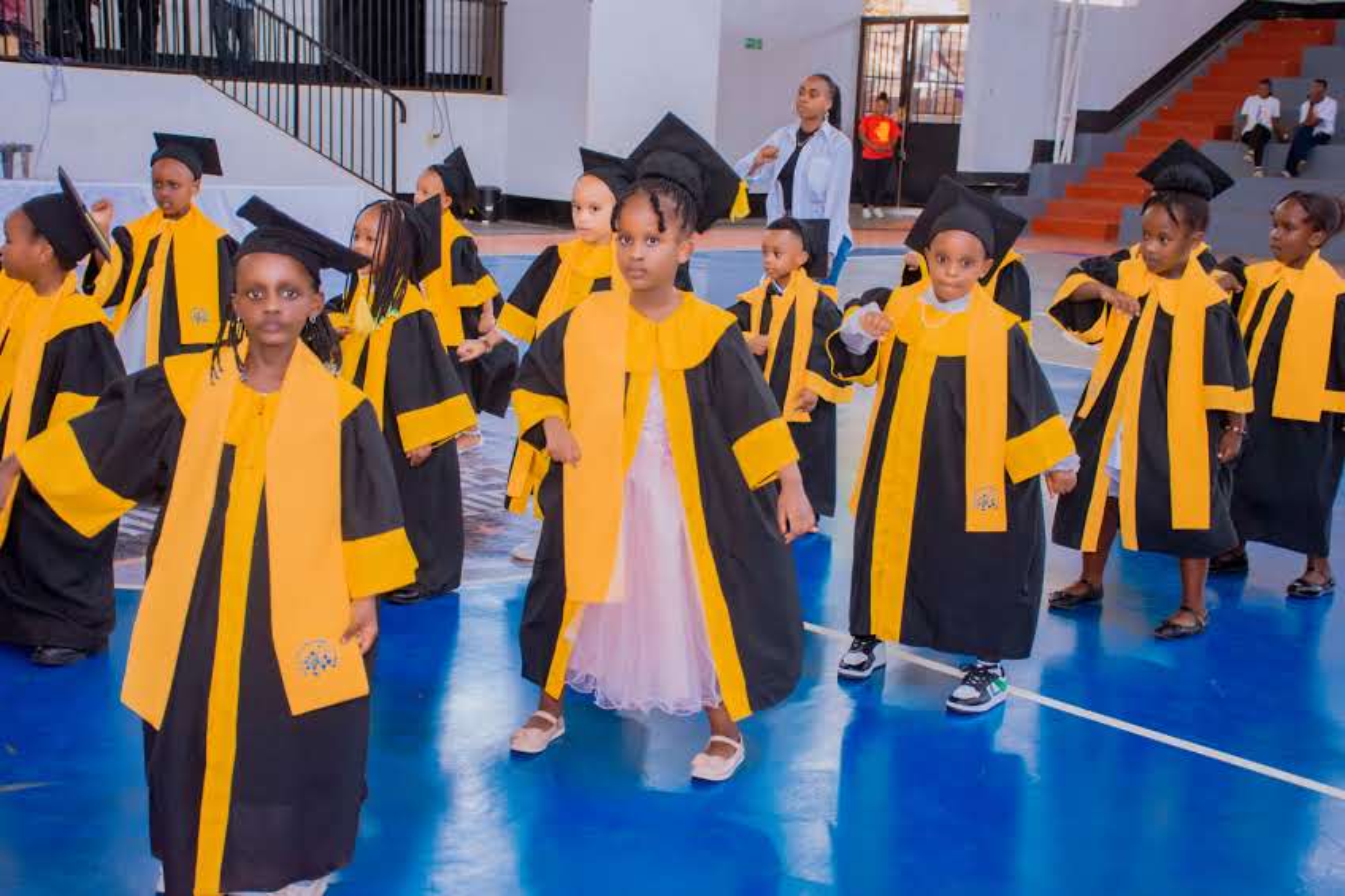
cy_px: 448
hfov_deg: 38.9
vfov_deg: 26.5
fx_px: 1905
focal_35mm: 51
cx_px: 672
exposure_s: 1/125
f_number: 4.2
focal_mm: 34
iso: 2000
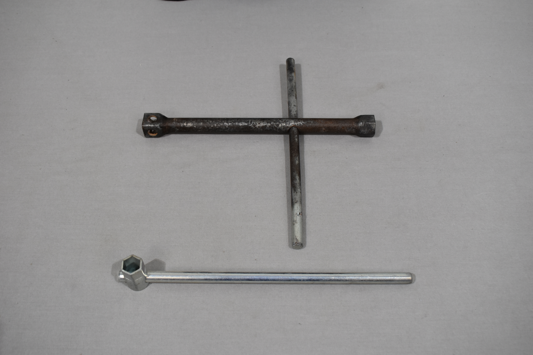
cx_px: 266
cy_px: 178
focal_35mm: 36
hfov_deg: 53.1
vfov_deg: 36.9
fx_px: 533
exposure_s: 1/125
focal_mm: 24
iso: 400
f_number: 5.6
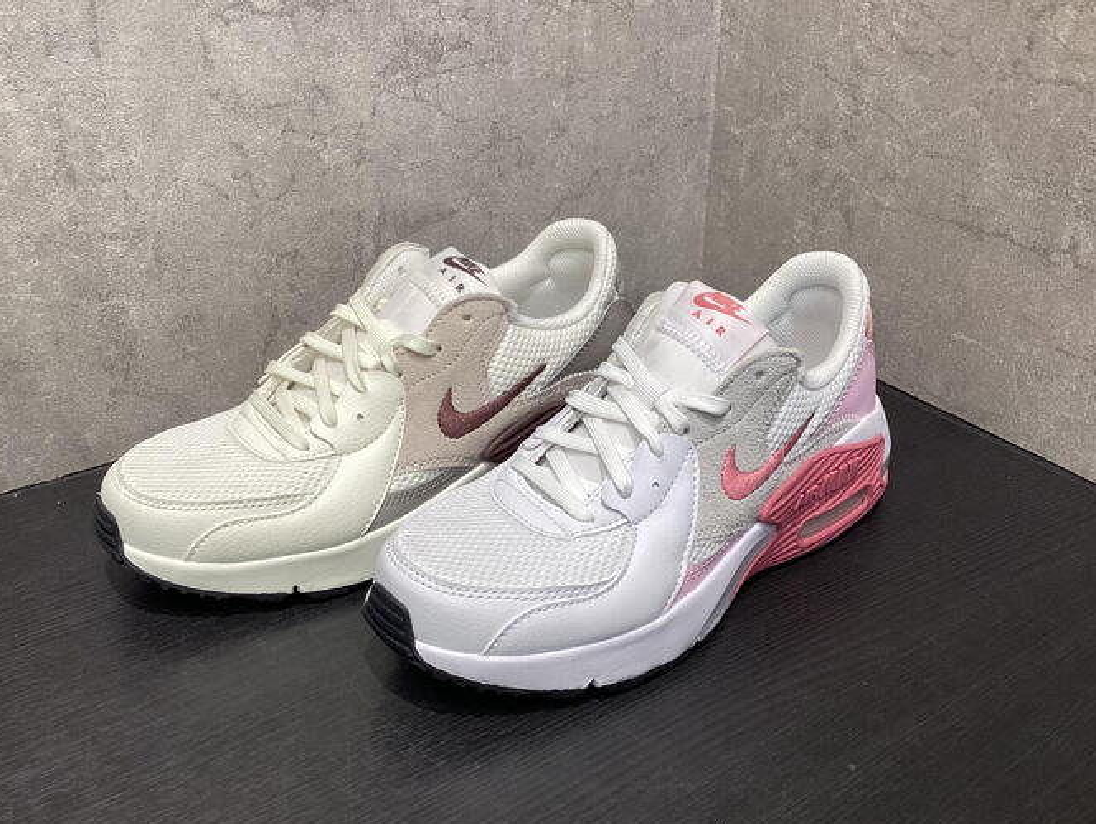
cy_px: 438
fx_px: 1109
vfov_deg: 40.7
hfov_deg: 52.6
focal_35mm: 35
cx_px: 555
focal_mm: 3.3
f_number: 2.4
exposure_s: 1/120
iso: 100
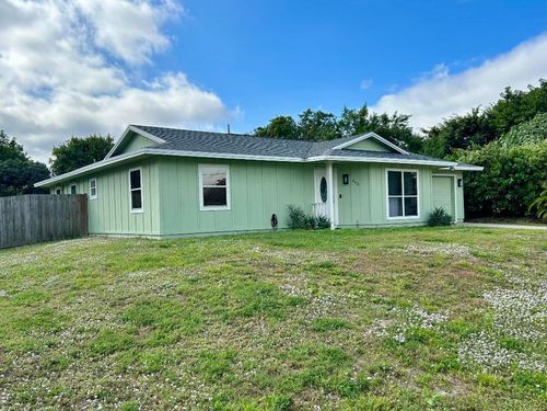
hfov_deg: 67.3
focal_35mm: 26
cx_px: 274
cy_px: 206
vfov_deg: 53.1
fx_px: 411
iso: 50
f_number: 1.5
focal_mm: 5.7
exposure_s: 1/3831
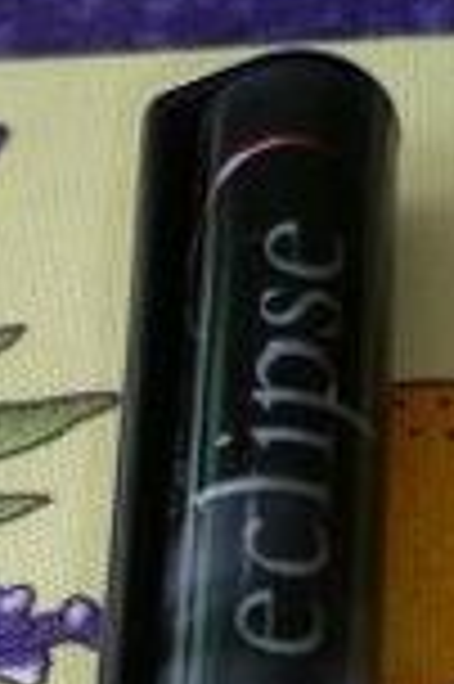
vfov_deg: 14.3
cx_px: 198
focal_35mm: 123
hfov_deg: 11.1
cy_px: 1305
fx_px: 2332
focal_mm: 5
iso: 160
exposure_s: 1/30
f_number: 2.8
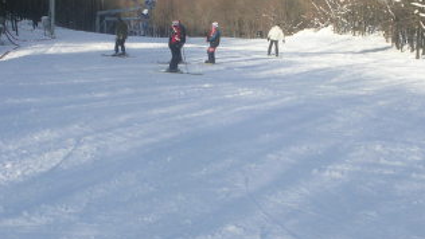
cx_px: 234
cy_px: 90
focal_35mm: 81
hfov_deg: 26.2
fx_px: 913
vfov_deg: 14.9
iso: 50
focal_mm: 7.5
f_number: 6.2
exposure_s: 1/214
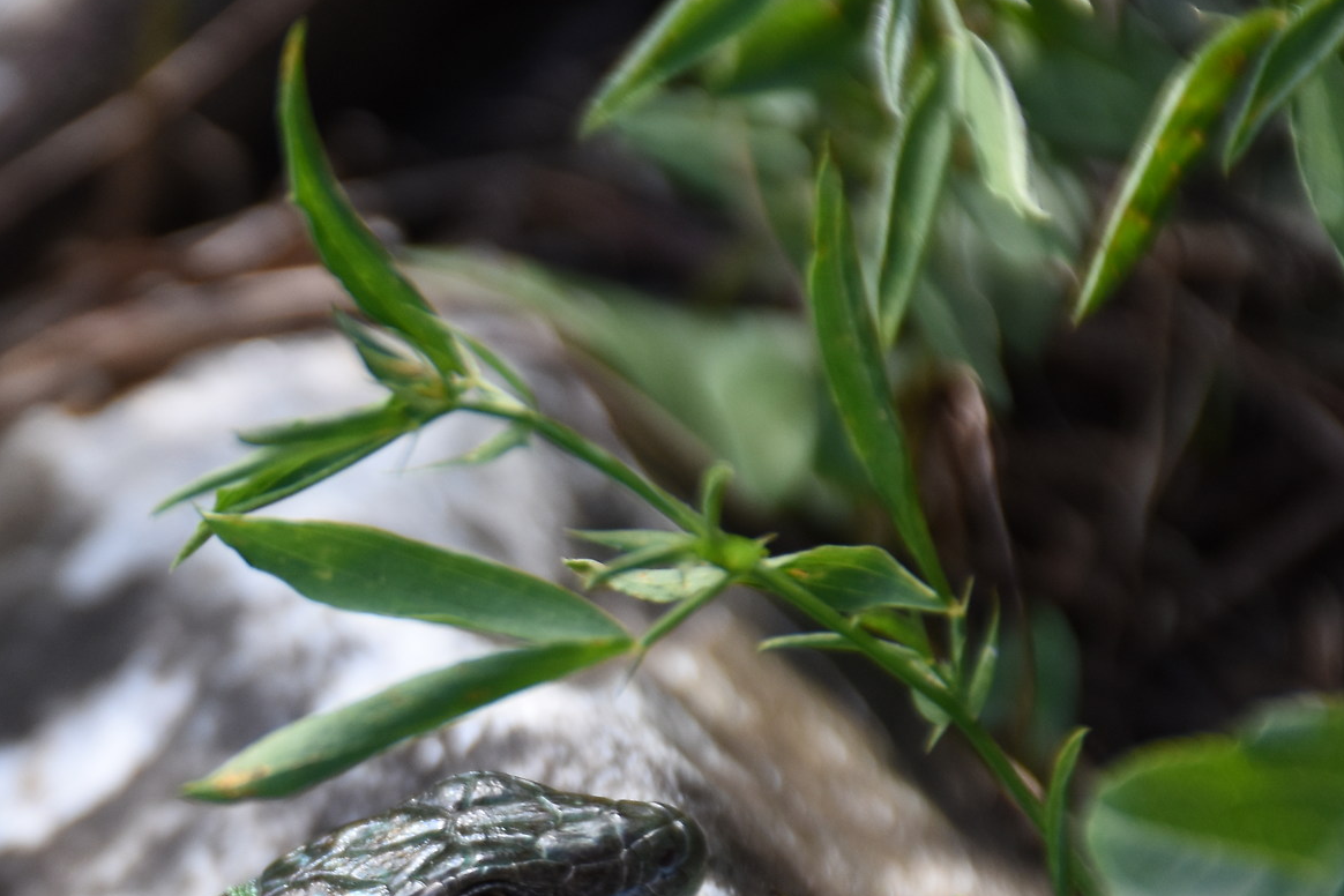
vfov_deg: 3.2
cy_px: 891
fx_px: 16164
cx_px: 73
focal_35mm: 433
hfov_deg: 4.8
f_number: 5.6
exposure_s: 1/200
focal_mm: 140
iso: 400
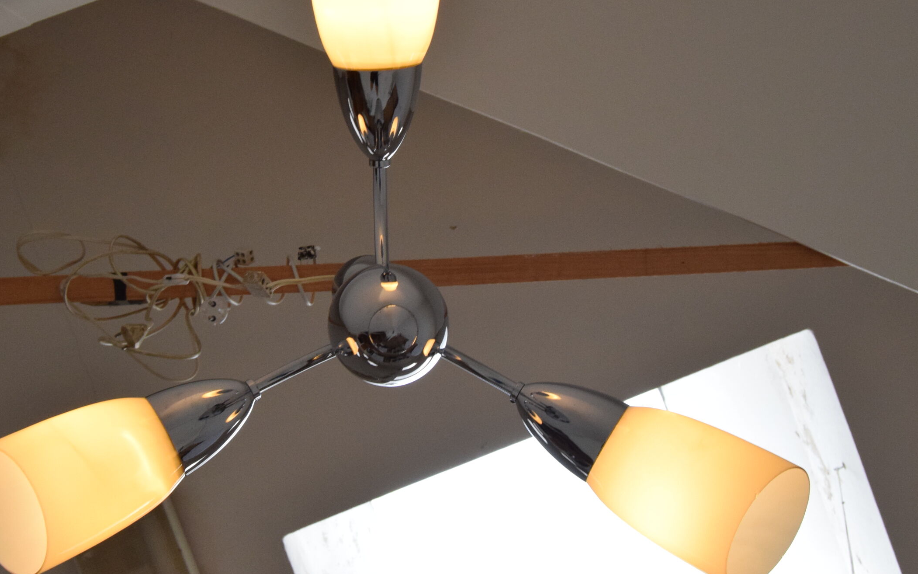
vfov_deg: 21.3
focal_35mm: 61
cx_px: 380
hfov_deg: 33.4
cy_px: 230
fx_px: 1526
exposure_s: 1/320
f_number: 9
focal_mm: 28
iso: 1600
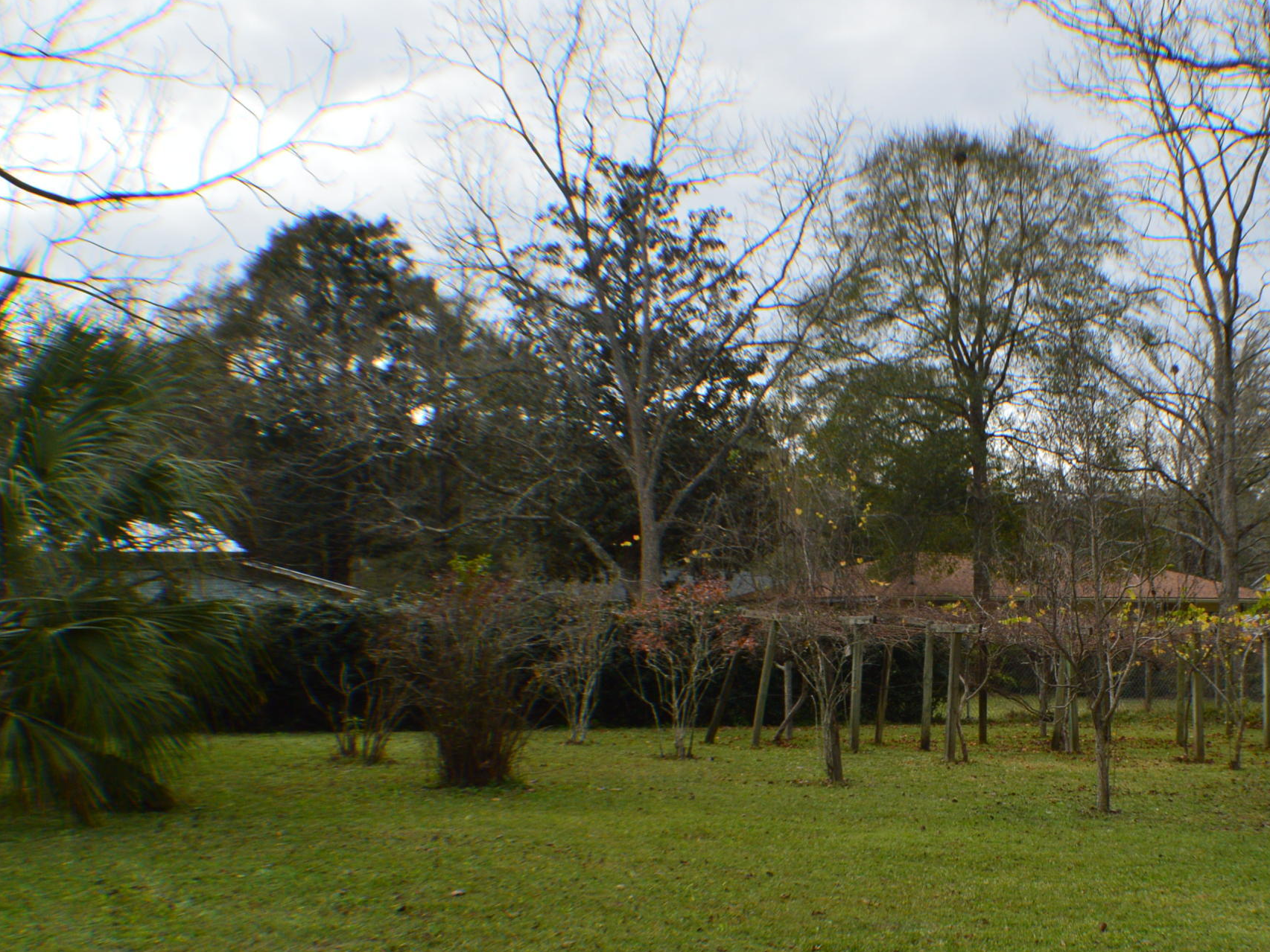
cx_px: 1092
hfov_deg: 26.7
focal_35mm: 71
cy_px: 644
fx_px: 2605
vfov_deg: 20.6
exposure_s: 1/200
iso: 400
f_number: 10
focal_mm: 28
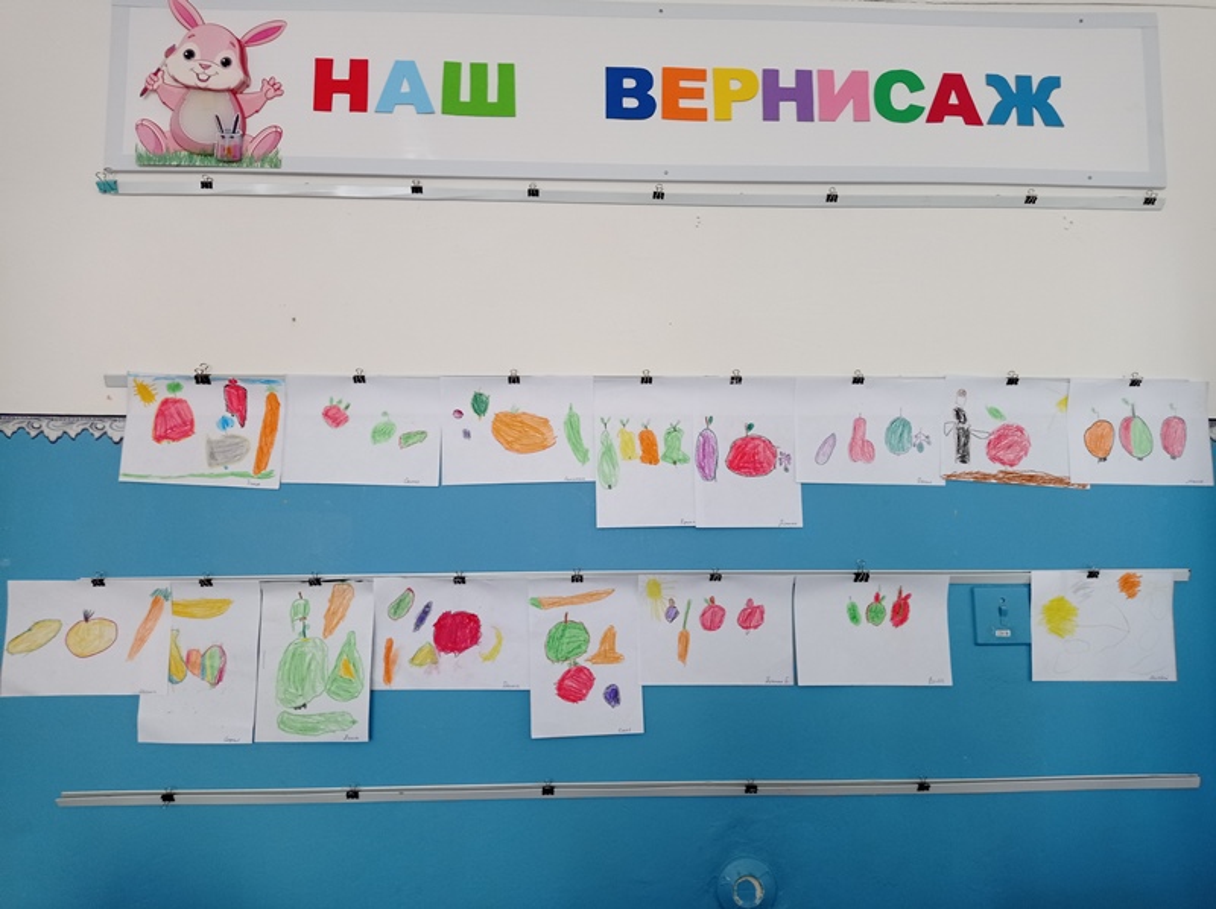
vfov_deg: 49.7
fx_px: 982
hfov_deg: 63.5
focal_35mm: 28
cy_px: 454
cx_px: 608
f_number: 1.79
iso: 208
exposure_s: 1/33.3
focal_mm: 4.74
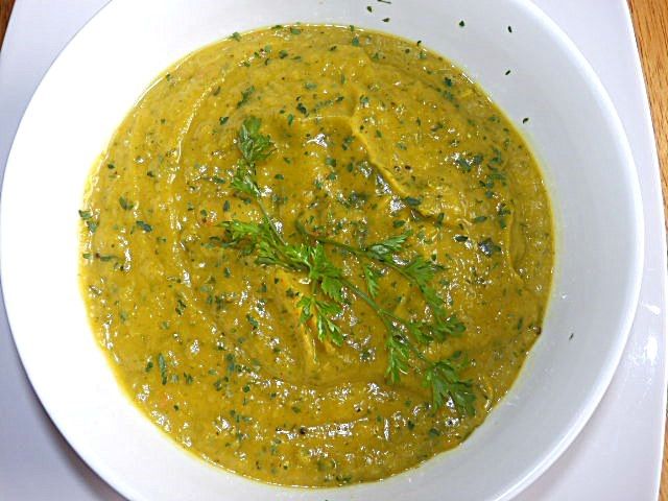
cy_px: 250
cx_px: 334
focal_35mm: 30
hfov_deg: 60.0
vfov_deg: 46.8
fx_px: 579
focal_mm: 5.5
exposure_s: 1/30
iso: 80
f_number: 3.3
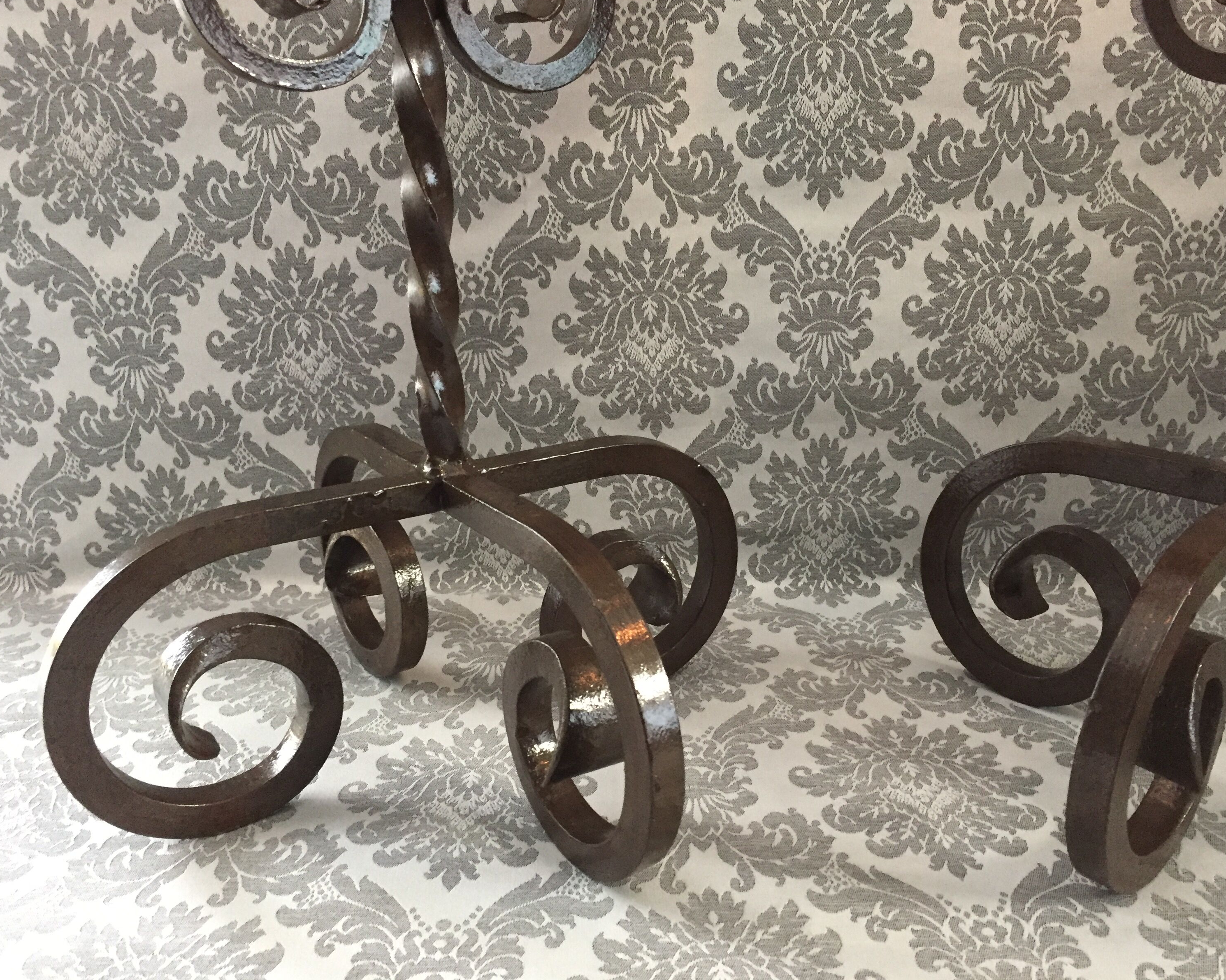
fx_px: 1125
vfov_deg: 47.1
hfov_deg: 57.2
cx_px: 643
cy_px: 497
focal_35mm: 31
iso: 320
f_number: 2.2
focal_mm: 4.15
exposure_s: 1/17
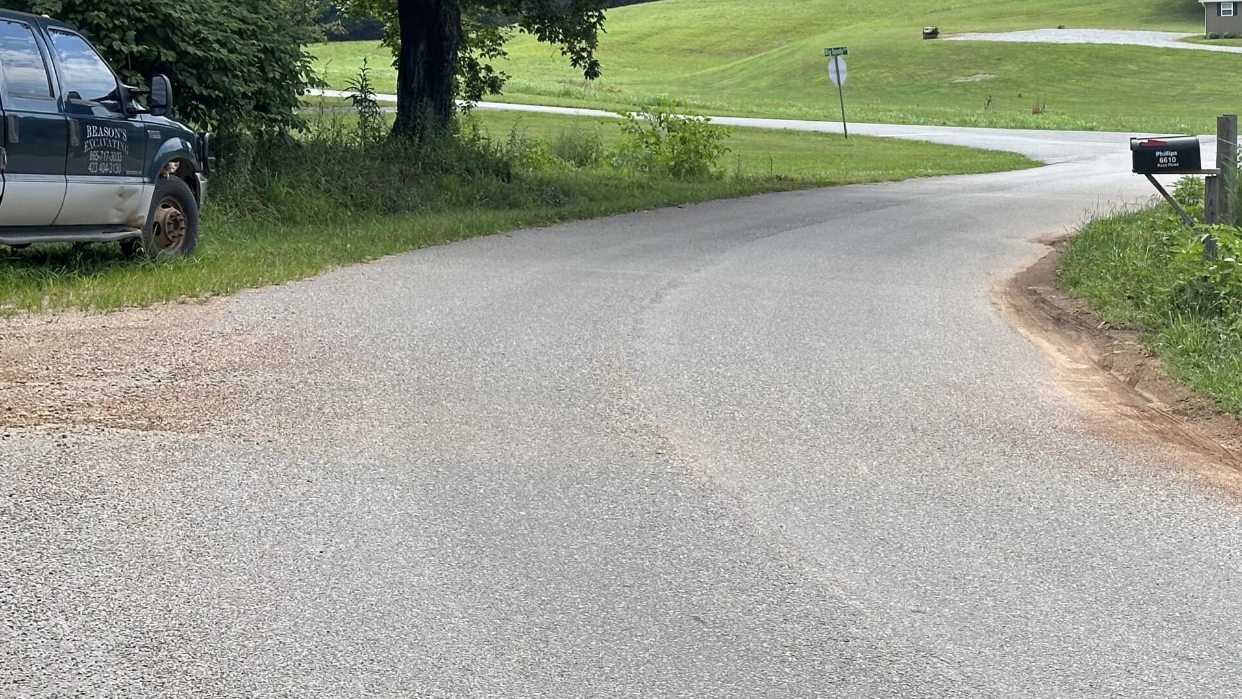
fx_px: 2700
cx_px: 967
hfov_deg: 25.5
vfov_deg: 14.7
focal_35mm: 82
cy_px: 174
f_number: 1.78
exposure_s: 1/2532
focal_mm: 6.86
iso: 64
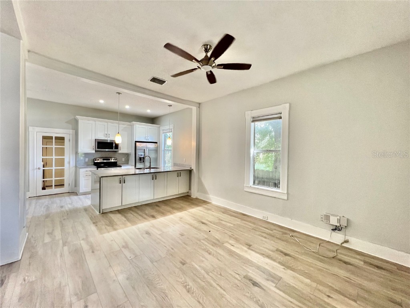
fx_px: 154
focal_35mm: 13
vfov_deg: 89.9
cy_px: 154
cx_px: 205
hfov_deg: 106.2
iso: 250
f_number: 1.8
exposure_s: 1/120
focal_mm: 1.57
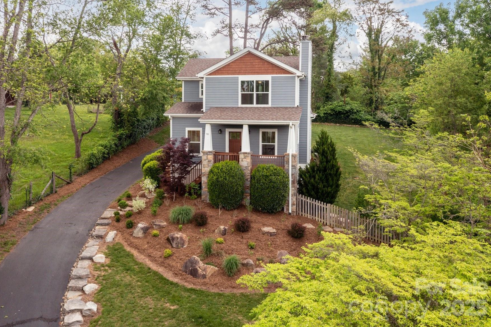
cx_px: 219
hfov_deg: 57.1
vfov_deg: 39.8
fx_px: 450
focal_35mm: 33
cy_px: 138
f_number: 3.5
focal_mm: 10.26
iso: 100
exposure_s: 1/60
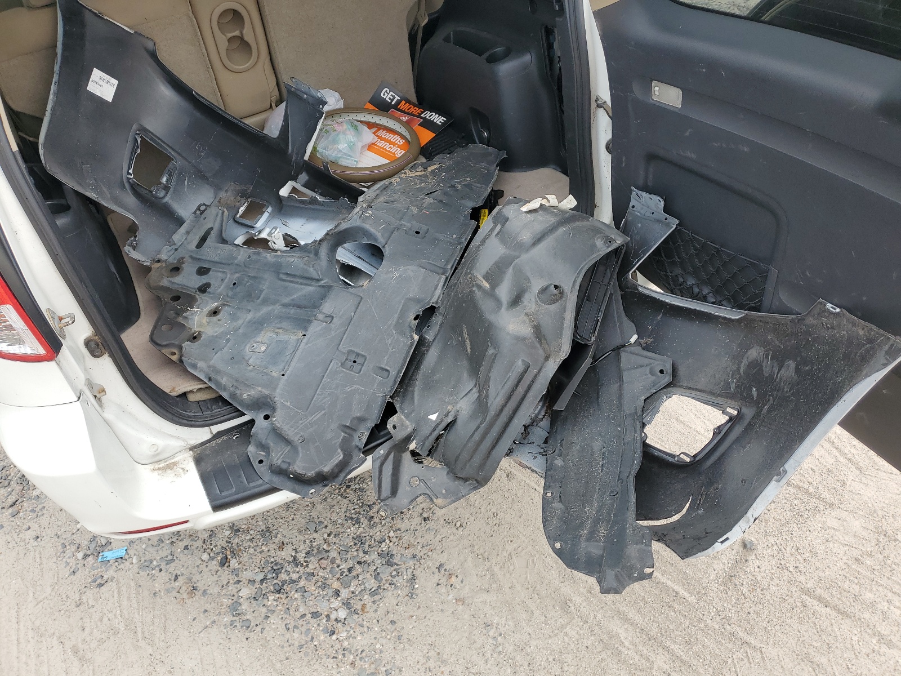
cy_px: 338
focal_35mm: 26
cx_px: 450
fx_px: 677
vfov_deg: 53.1
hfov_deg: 67.3
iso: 50
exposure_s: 1/526
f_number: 1.5
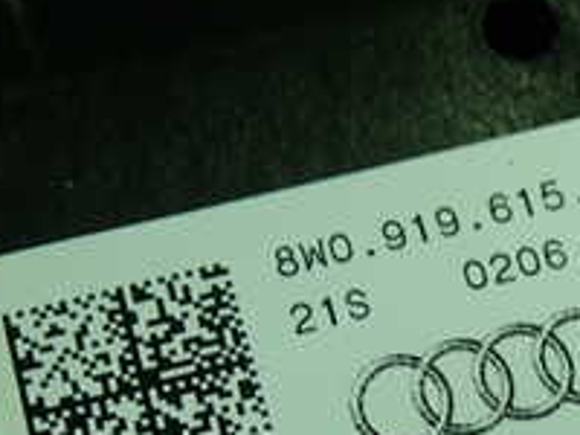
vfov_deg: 16.1
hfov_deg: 21.5
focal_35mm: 90
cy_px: 447
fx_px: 1508
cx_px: 455
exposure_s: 1/60
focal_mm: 5.4
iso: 100
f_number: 2.3
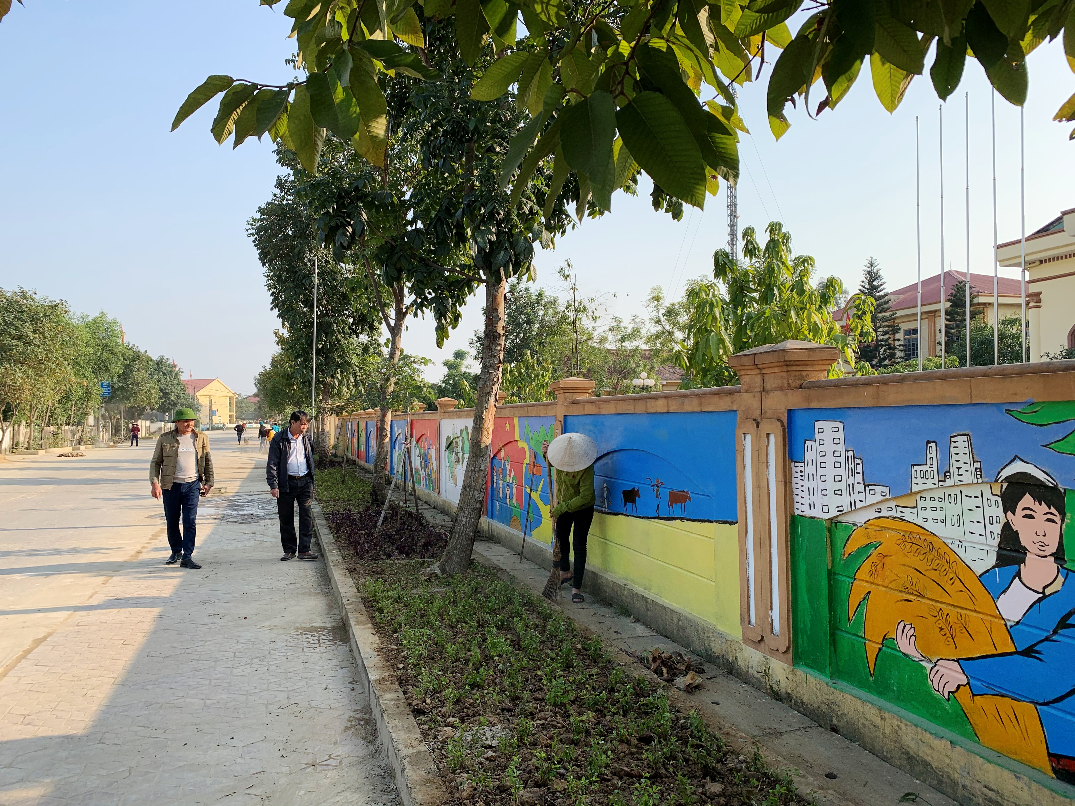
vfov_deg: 53.1
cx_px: 538
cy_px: 403
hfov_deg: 67.3
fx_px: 807
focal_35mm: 26
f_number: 1.8
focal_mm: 4.25
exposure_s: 1/1054
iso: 25
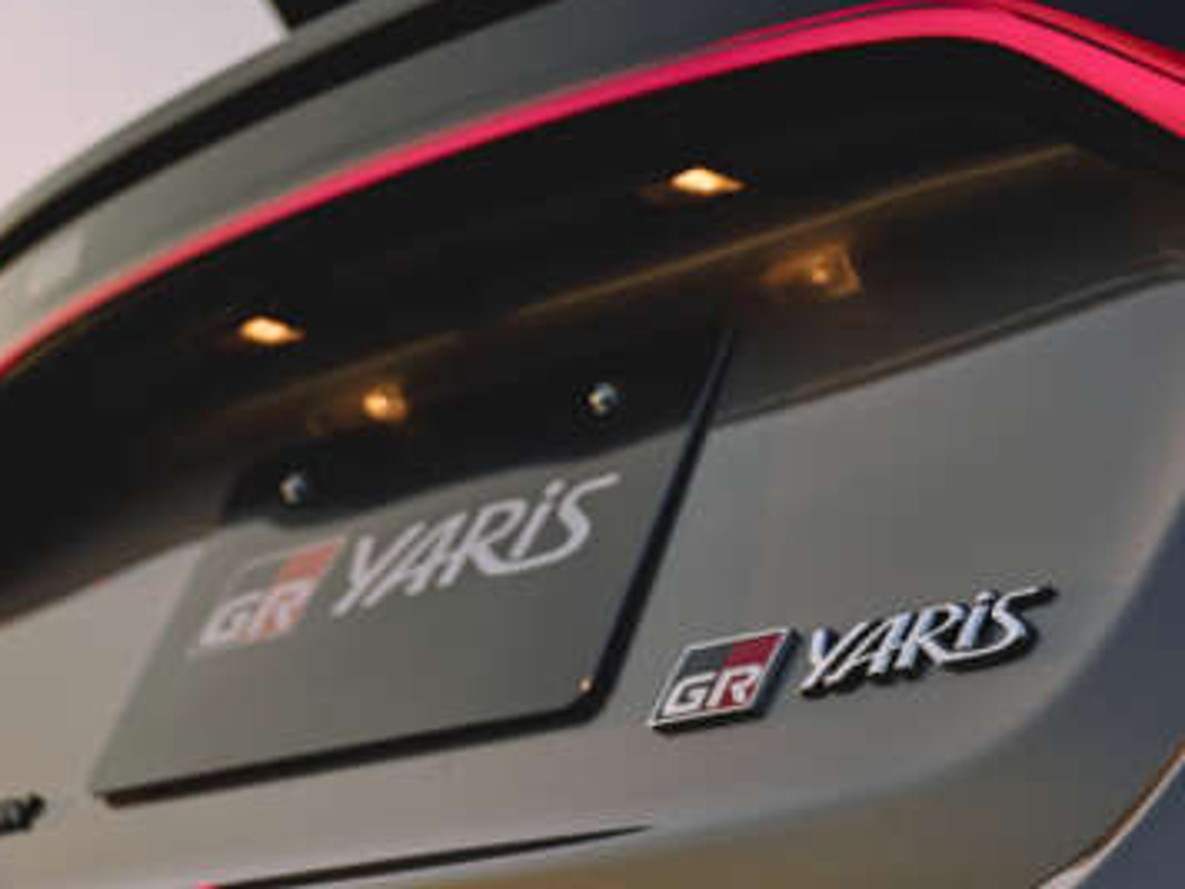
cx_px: 1188
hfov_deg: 21.9
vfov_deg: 16.8
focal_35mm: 86
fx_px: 2944
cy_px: -20
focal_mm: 45
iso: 320
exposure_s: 1/320
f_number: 4
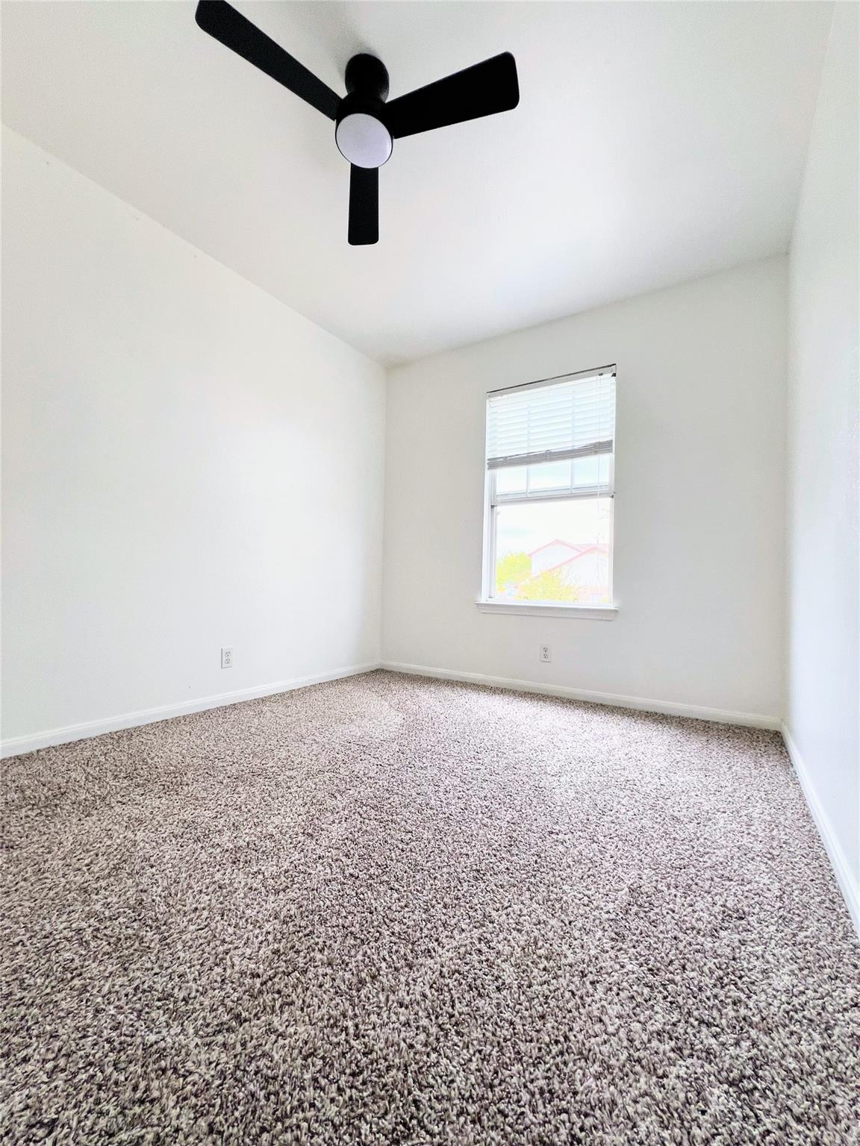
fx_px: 431
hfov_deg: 89.9
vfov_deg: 106.2
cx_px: 430
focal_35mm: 13
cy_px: 573
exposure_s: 1/99
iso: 64
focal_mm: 1.57
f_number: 1.8
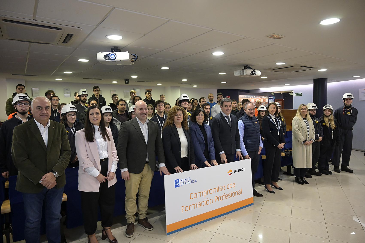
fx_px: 243
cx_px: 182
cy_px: 122
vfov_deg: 53.1
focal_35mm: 24
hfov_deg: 73.7
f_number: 4
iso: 6400
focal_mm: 24
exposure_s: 1/250
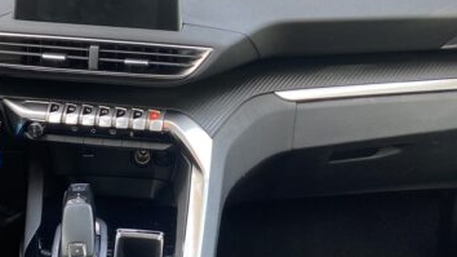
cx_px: 128
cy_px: 163
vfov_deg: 18.8
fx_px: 775
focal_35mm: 64
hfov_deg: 32.4
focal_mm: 4.25
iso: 64
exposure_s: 1/121
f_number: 1.8
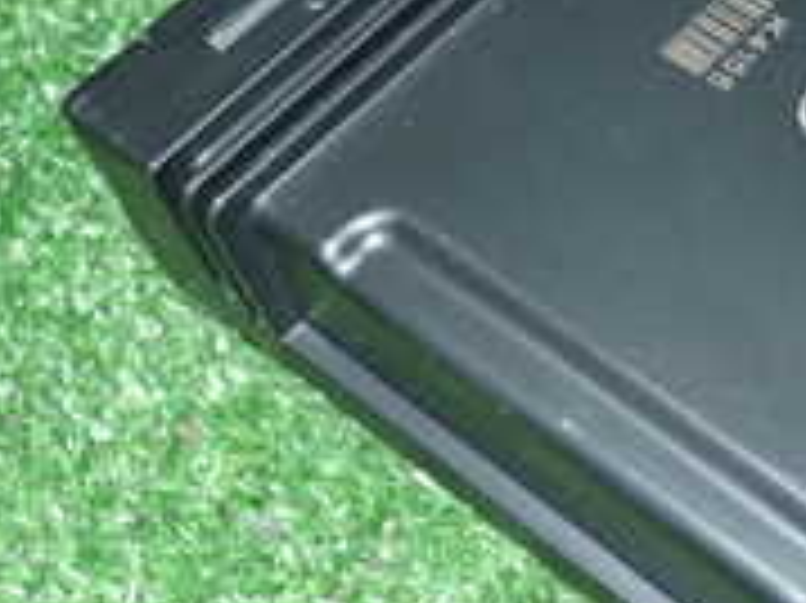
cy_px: 22
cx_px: 941
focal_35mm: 84
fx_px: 1955
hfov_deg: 21.8
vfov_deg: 17.2
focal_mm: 4.5
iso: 250
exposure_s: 1/30
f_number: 5.6
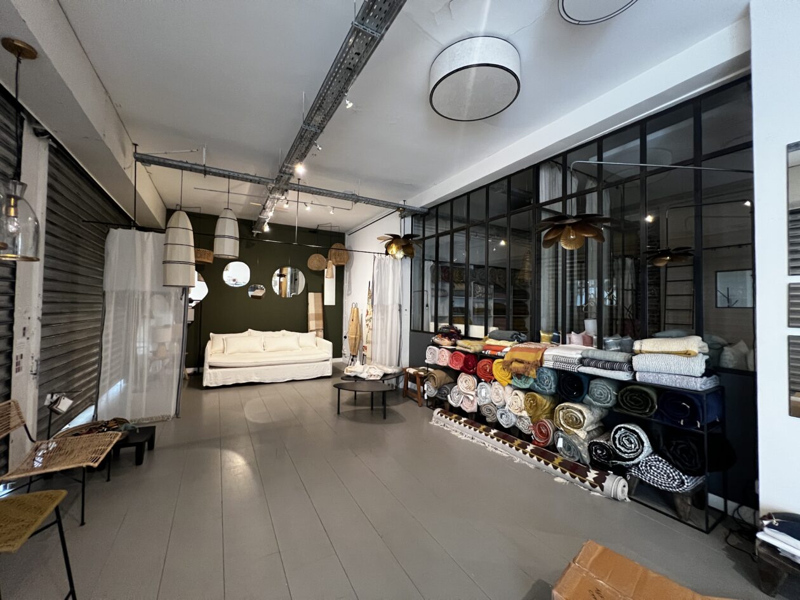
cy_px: 300
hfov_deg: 106.2
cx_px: 400
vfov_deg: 89.9
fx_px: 300
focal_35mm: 13
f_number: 1.8
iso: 400
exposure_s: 1/50
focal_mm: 1.57
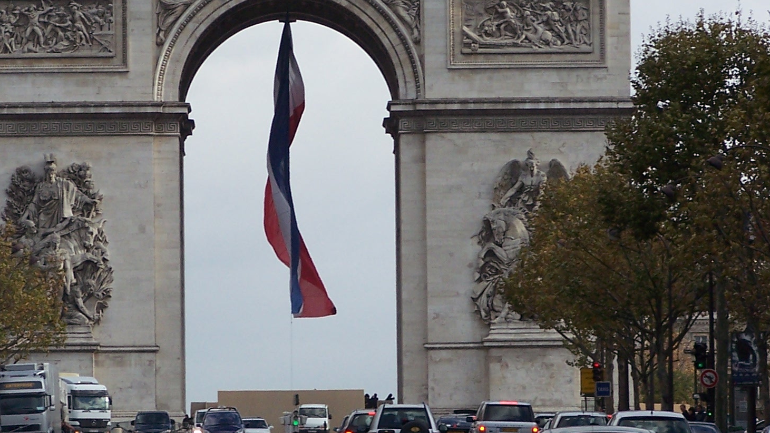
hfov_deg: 8.1
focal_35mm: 267
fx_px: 5452
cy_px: 117
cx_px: 300
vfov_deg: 4.5
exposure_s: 1/750
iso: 80
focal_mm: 23.1
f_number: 3.2
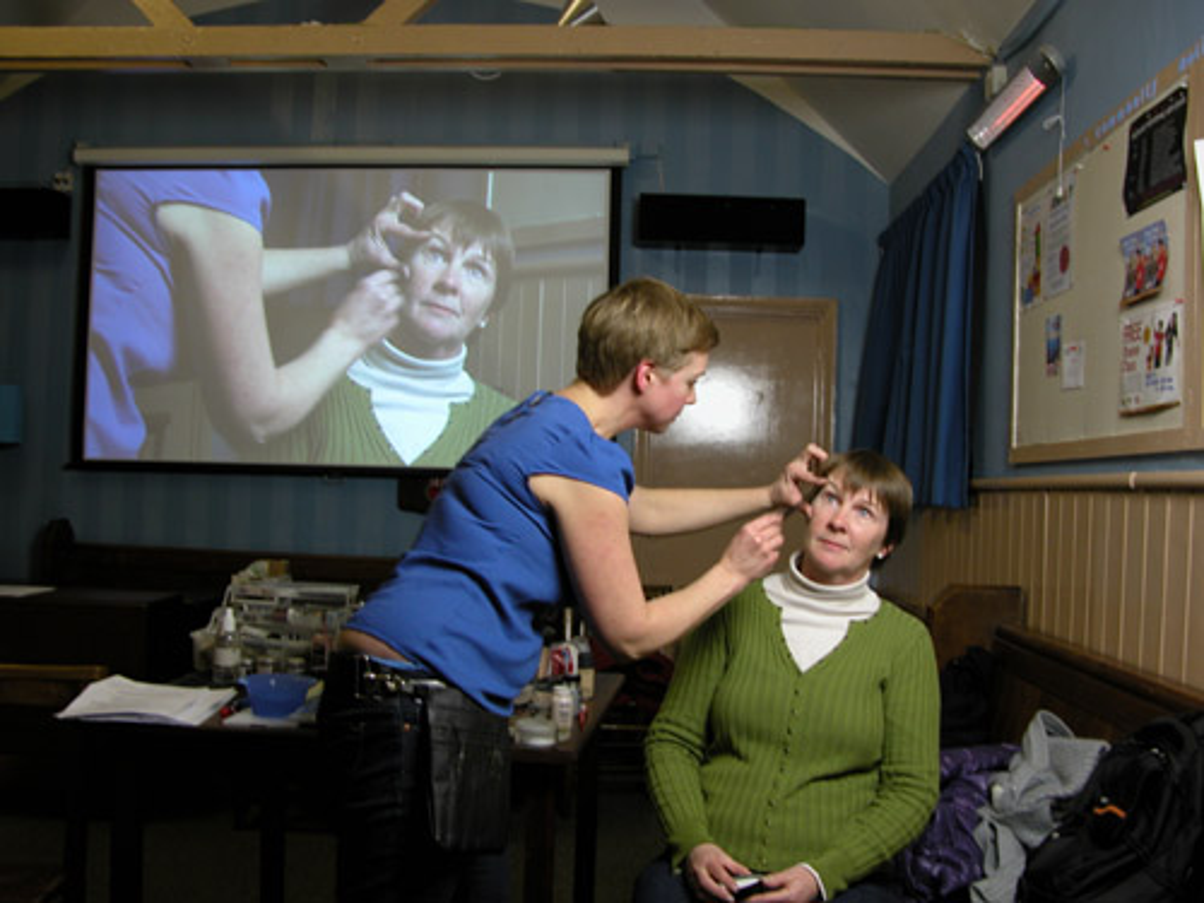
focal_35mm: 34
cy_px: 452
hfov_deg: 54.0
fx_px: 1183
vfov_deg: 41.8
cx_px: 602
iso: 100
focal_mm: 8.9
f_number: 2.8
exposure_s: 1/8.7
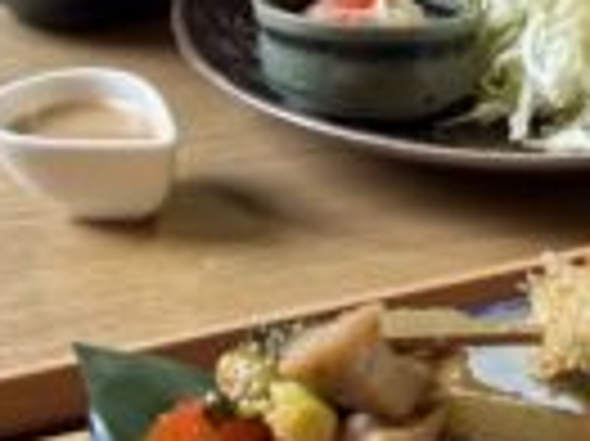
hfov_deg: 25.5
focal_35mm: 66
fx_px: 1124
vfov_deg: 20.8
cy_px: 518
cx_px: 757
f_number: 2.2
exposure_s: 1/60
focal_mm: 2.22
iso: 250
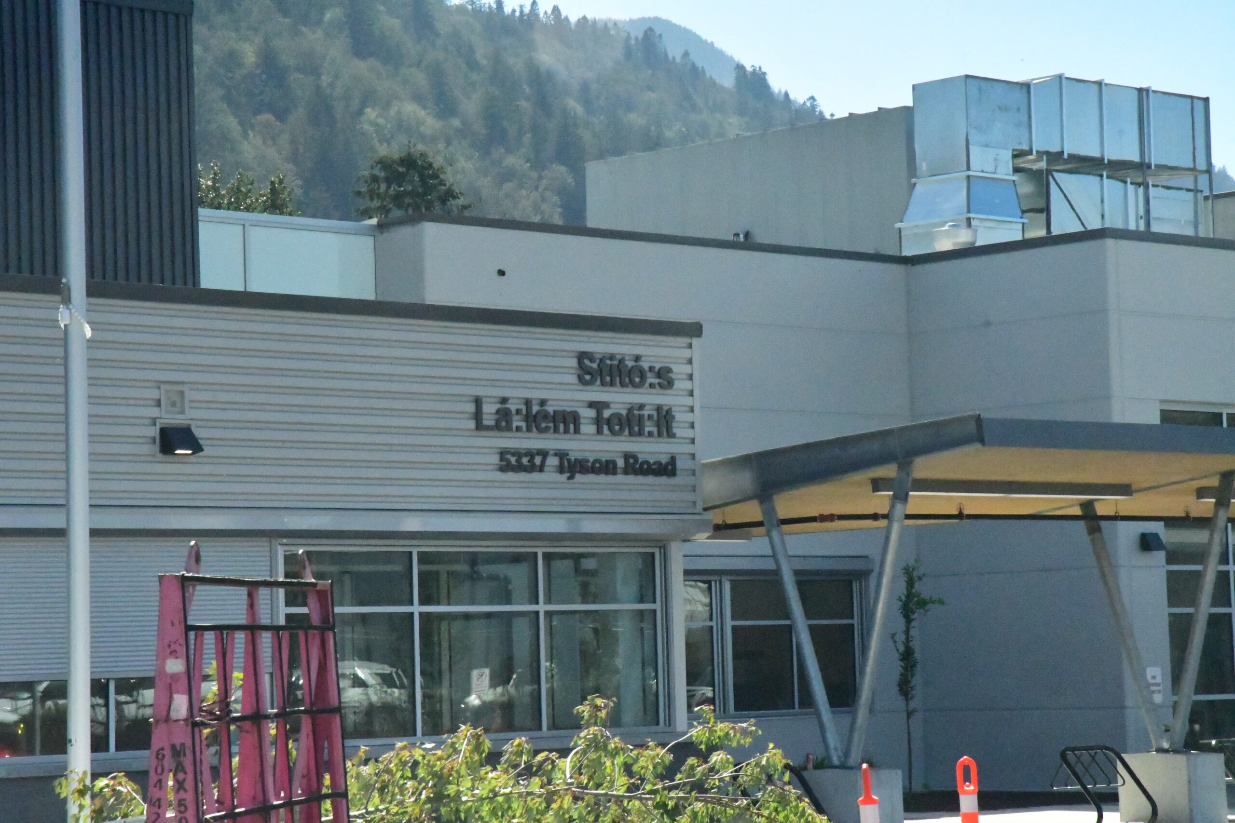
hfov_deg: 19.5
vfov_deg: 13.0
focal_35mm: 105
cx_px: 618
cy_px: 412
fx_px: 3602
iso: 25600
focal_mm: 70
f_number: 18
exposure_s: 1/8000
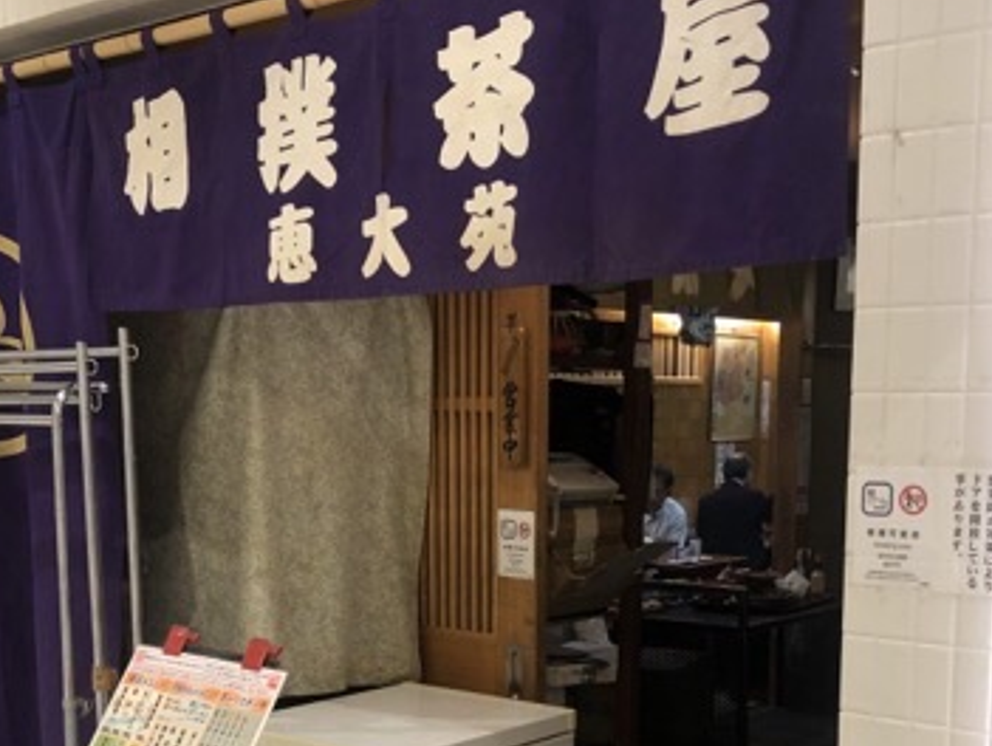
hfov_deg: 37.4
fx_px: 1463
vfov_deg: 27.7
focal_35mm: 51
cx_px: 562
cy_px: 644
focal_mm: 3.99
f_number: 1.8
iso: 40
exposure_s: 1/17
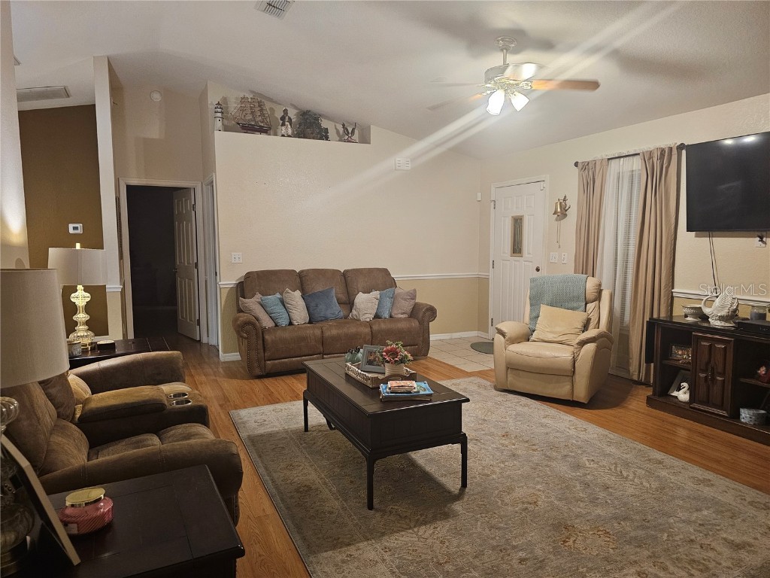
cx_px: 385
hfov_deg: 73.9
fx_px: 512
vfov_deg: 58.9
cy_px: 289
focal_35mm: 23
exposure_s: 1/40
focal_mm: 6.3
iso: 500
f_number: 1.7
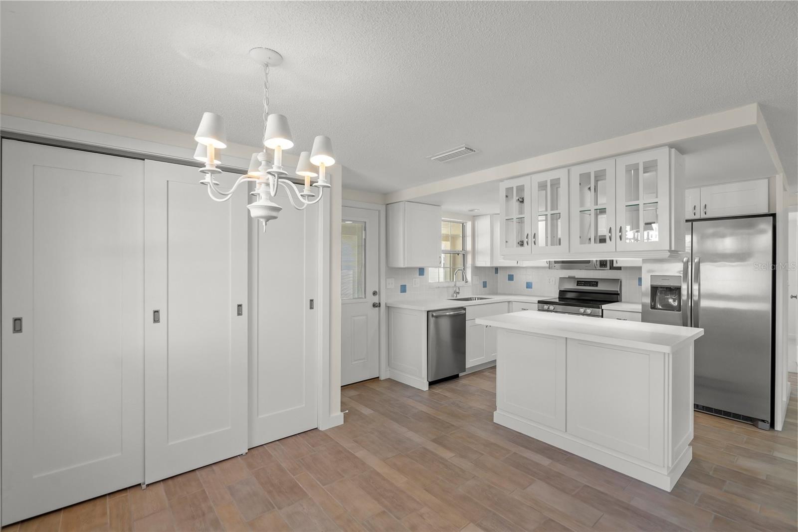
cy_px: 266
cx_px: 399
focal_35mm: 16
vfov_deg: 73.7
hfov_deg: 96.7
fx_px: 355
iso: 250
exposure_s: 1/8
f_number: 6.3
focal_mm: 16
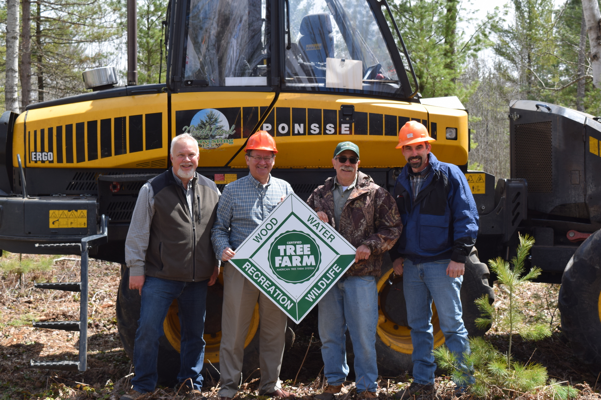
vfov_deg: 25.1
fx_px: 901
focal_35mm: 54
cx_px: 300
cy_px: 200
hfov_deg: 36.9
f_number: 8
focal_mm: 36
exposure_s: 1/320
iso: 200
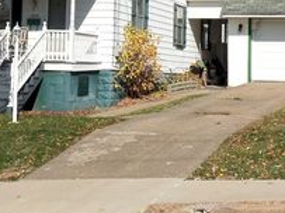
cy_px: -30
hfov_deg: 21.3
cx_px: 63
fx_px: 749
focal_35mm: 91
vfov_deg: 15.7
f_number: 9.2
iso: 64
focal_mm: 6.7
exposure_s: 1/320
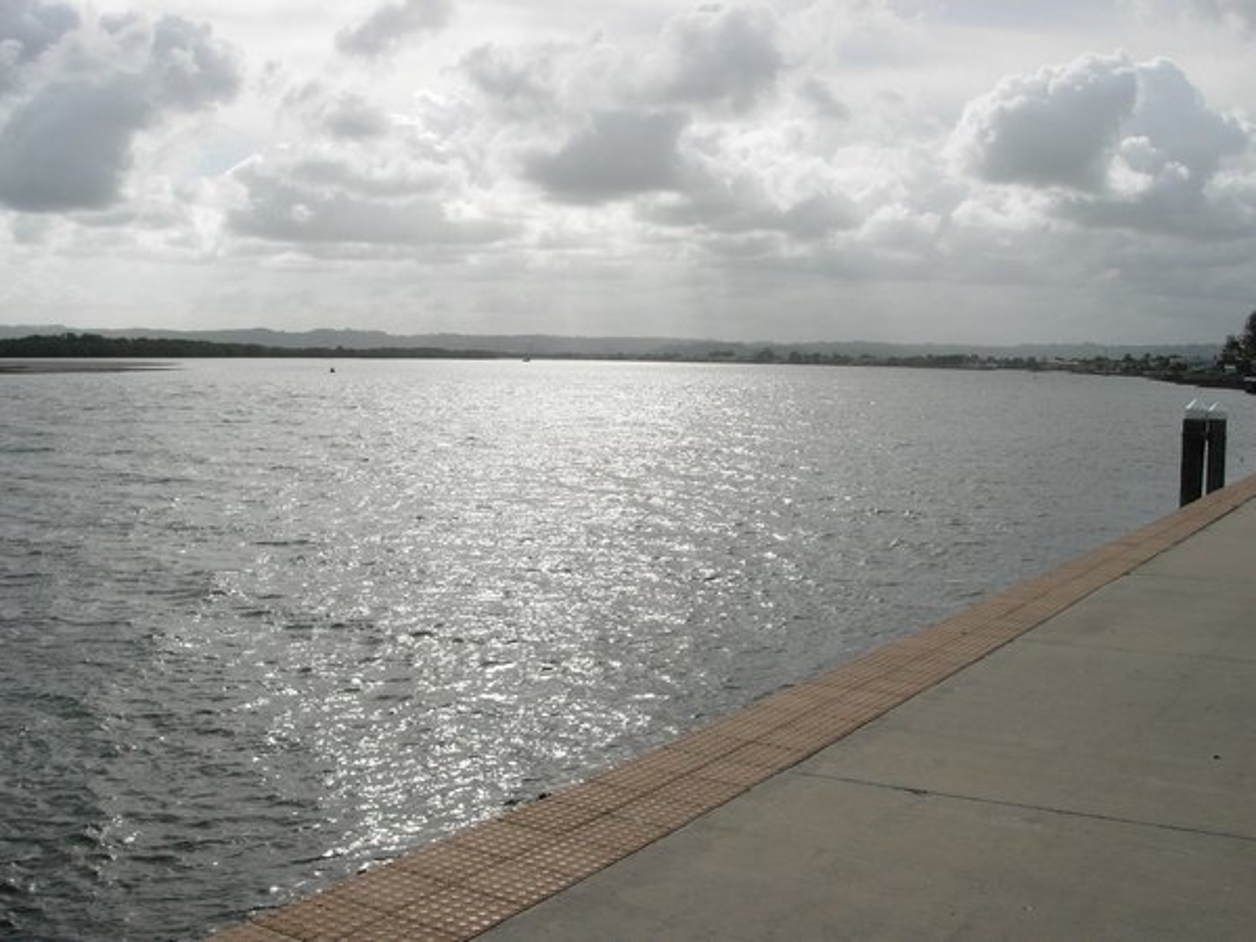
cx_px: 628
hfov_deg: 49.0
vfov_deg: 37.7
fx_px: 1379
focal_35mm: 38
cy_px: 471
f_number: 4.8
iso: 79
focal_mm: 7.8
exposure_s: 1/1367
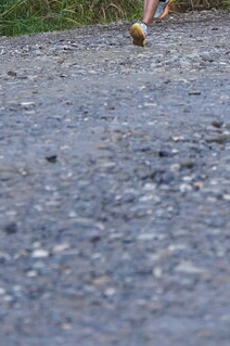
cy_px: -58
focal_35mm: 263
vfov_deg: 7.8
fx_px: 2526
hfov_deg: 5.2
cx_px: 127
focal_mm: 70
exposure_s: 1/500
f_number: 2.8
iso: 2500
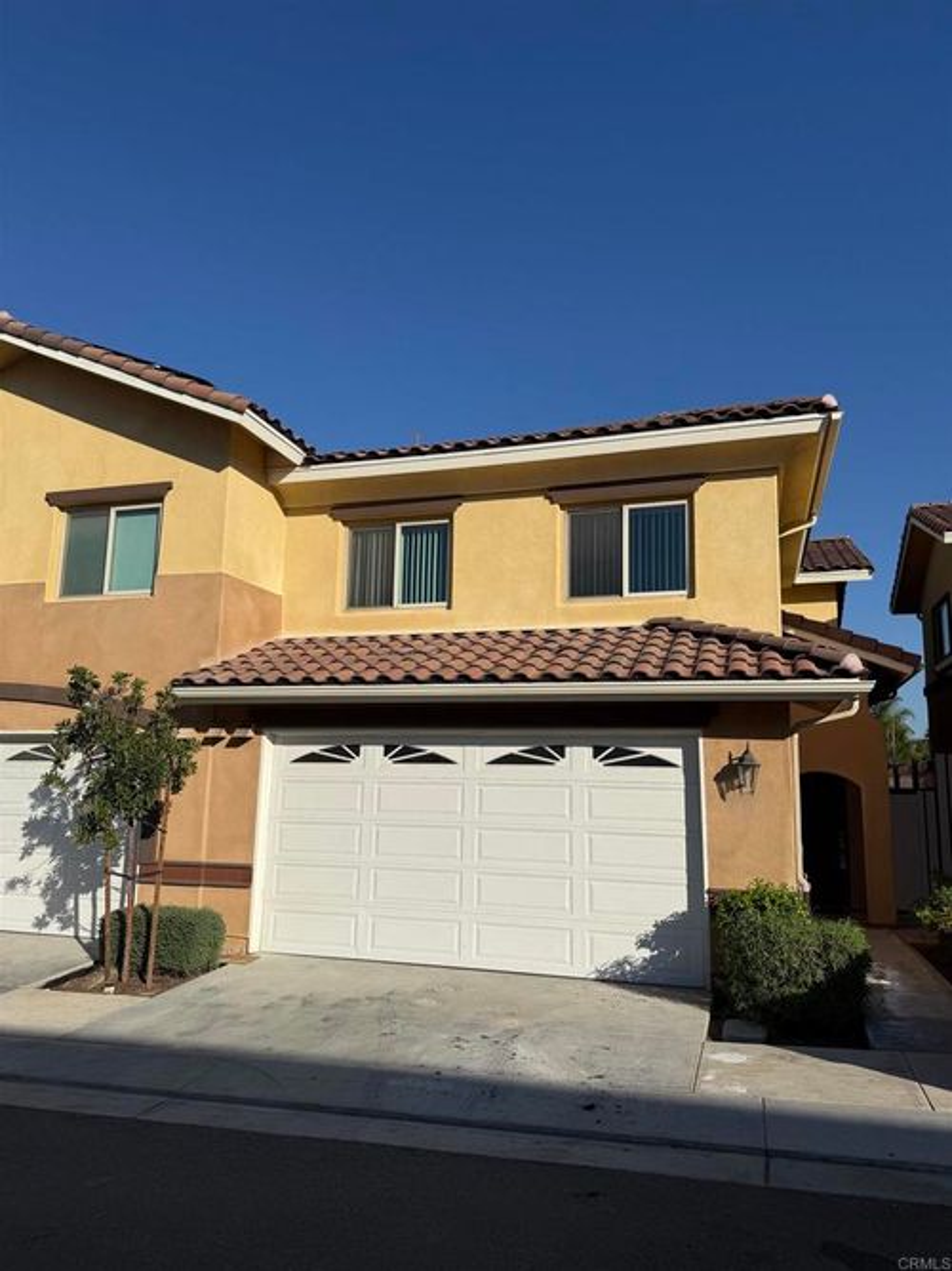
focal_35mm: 24
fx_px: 880
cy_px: 636
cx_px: 476
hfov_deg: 56.8
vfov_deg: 71.6
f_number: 1.78
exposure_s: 1/9091
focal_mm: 6.76
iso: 80
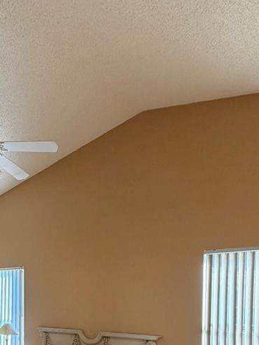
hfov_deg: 39.9
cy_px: 314
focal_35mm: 34
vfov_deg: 48.1
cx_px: 47
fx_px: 339
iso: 200
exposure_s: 1/120
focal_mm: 2.22
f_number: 2.2
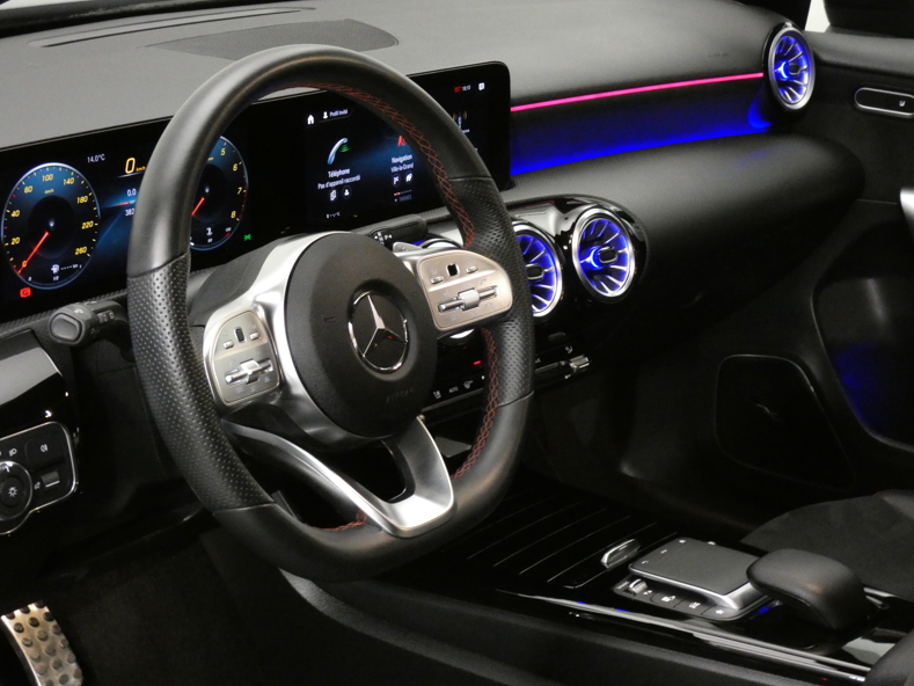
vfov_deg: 20.2
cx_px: 458
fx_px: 1928
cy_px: 346
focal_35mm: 73
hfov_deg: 26.7
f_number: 4.3
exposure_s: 1/13
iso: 1600
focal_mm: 12.9
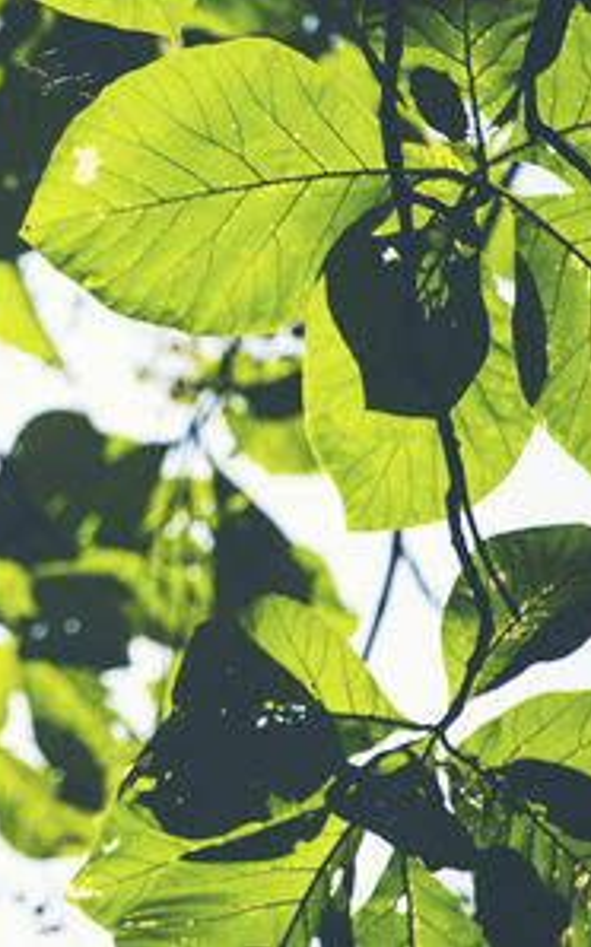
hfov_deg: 2.8
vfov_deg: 4.6
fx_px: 11892
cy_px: 474
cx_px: -84
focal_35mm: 461
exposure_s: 1/640
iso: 125
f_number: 4.5
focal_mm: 300
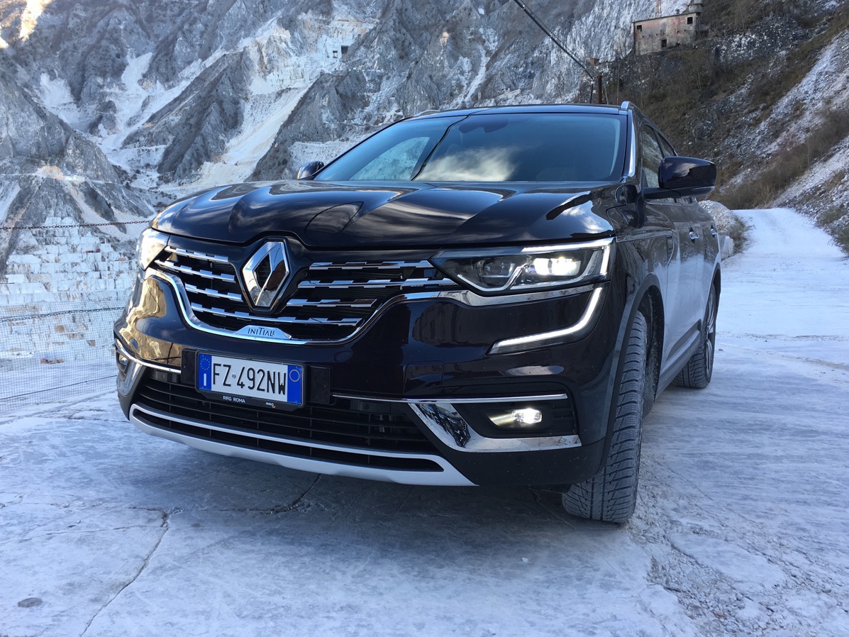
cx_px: 408
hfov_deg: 58.3
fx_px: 760
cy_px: 300
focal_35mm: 31
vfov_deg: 45.4
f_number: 2.2
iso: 25
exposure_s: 1/131
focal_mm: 4.15
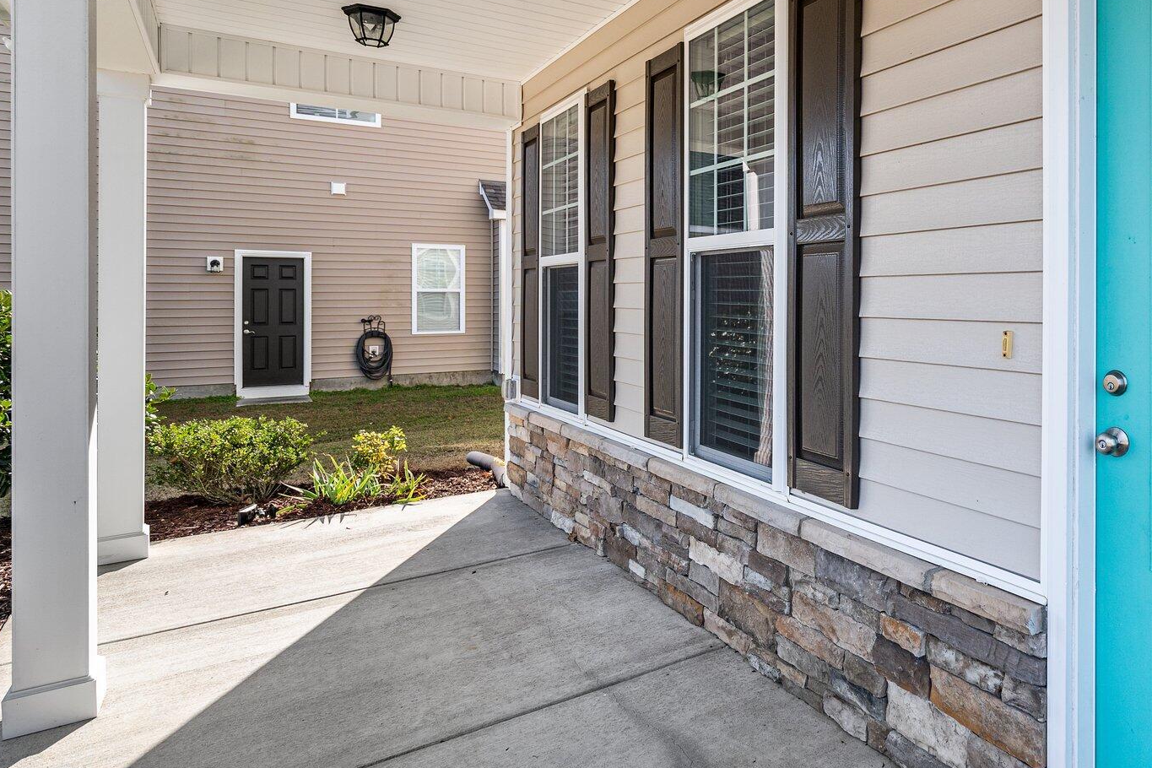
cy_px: 293
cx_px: 840
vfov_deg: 52.6
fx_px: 768
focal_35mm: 24
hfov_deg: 69.7
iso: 250
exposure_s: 1/800
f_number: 4
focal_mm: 16
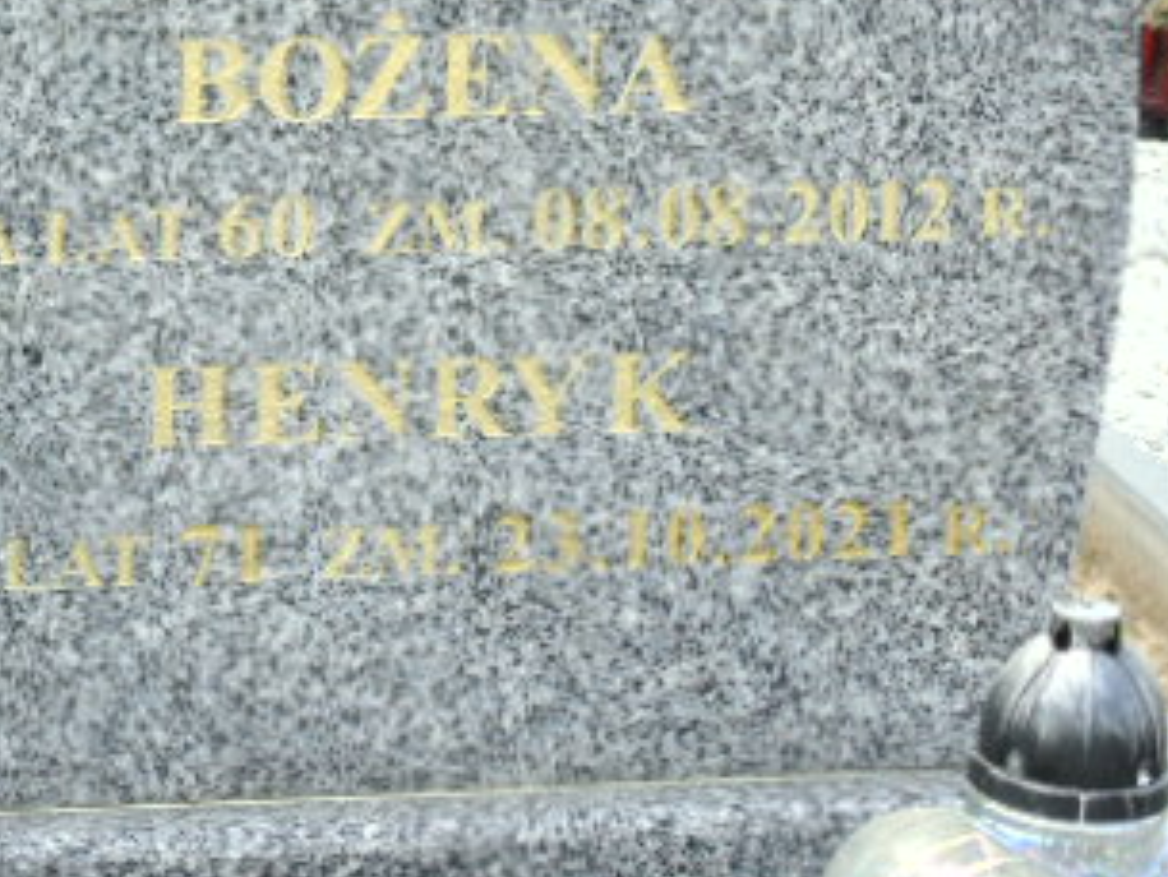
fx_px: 5029
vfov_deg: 9.9
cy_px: 126
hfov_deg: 13.2
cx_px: 180
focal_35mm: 149
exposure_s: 1/160
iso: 80
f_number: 4.7
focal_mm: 13
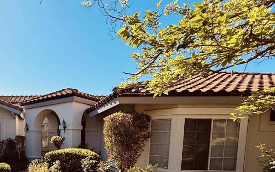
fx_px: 202
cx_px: 27
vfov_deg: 42.1
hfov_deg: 58.4
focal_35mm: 27
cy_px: 156
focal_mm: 2.22
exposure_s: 1/770
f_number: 2.2
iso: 32
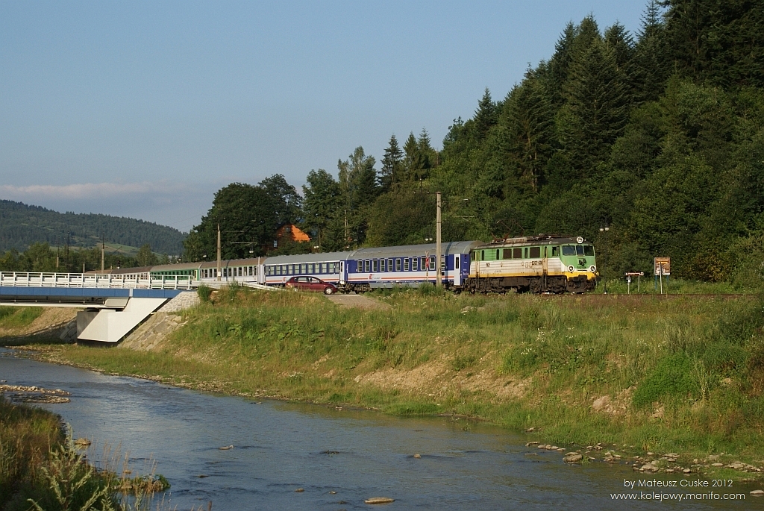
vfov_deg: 20.2
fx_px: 1434
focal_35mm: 68
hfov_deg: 29.8
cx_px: 382
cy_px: 256
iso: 400
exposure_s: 1/2000
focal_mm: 45
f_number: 5.6
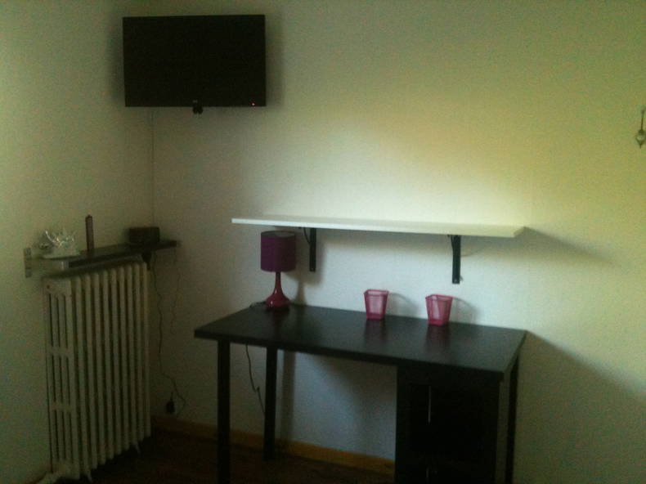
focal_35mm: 35
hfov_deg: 52.6
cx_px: 323
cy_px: 242
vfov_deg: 40.7
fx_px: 653
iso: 320
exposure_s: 1/15
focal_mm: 3.85
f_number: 2.8
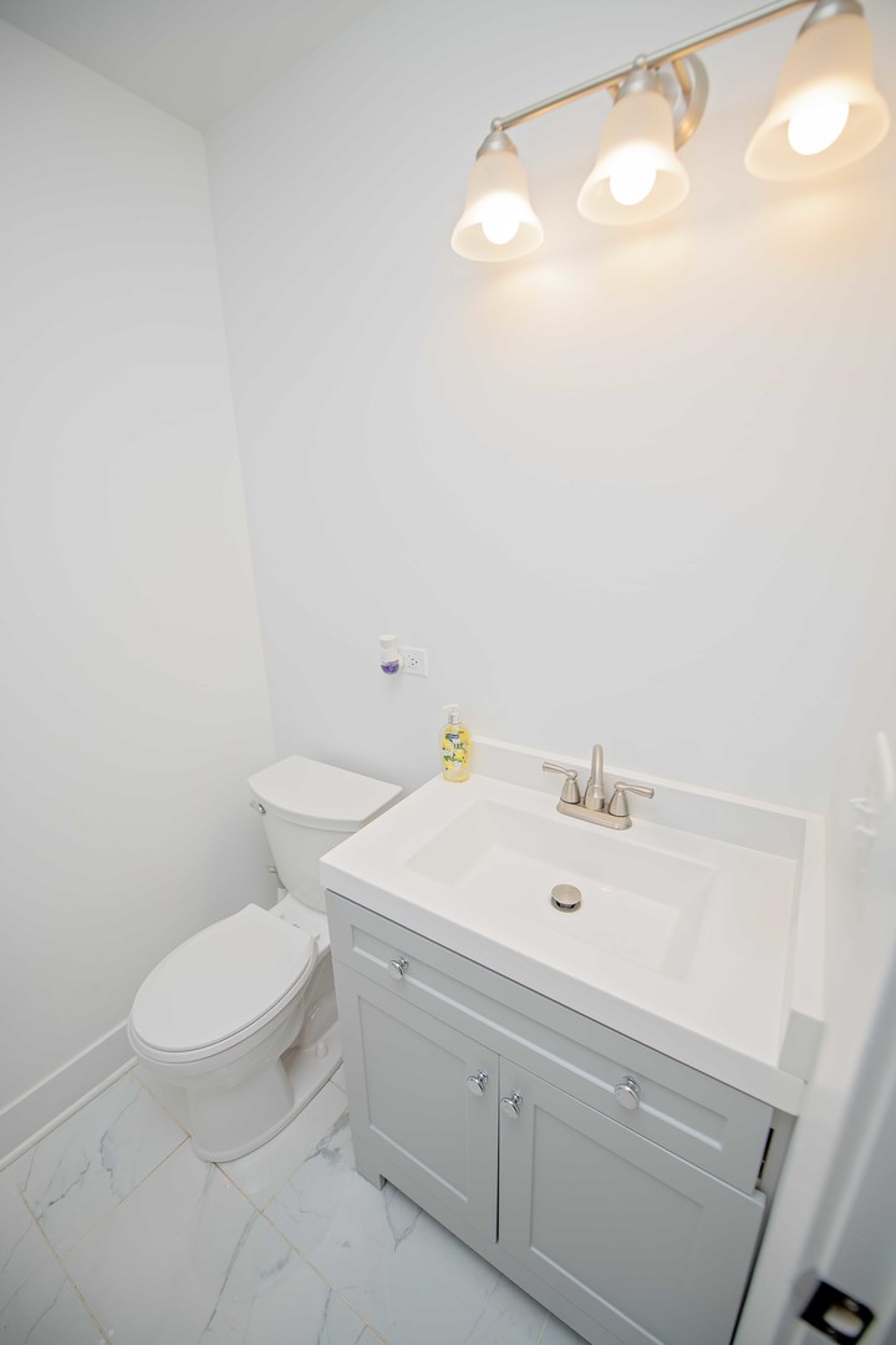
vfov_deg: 104.3
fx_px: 523
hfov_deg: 81.2
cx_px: 448
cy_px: 672
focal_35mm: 14
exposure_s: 1/250
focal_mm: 14
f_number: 2.8
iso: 100
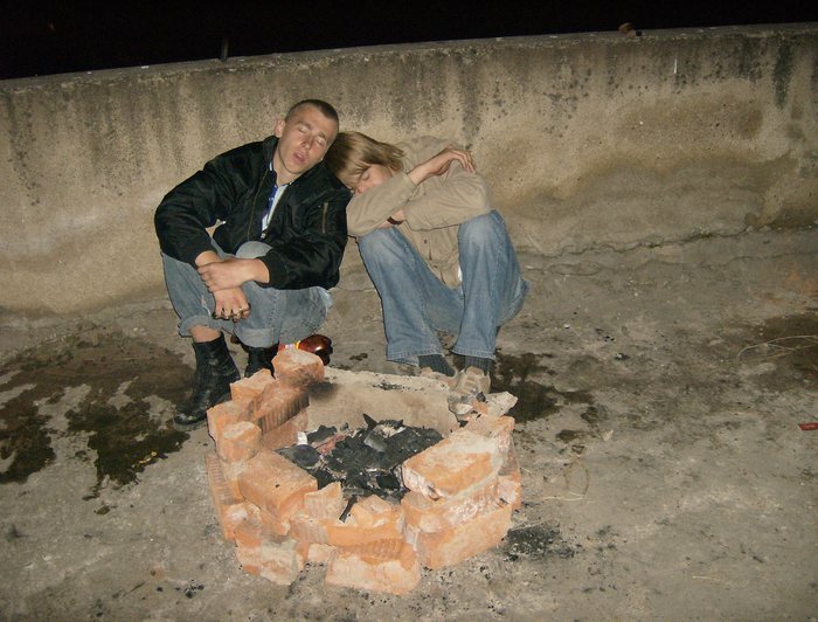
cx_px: 409
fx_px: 855
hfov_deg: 51.1
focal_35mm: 36
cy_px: 311
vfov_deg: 40.0
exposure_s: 1/60
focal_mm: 6
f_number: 2.8
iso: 200
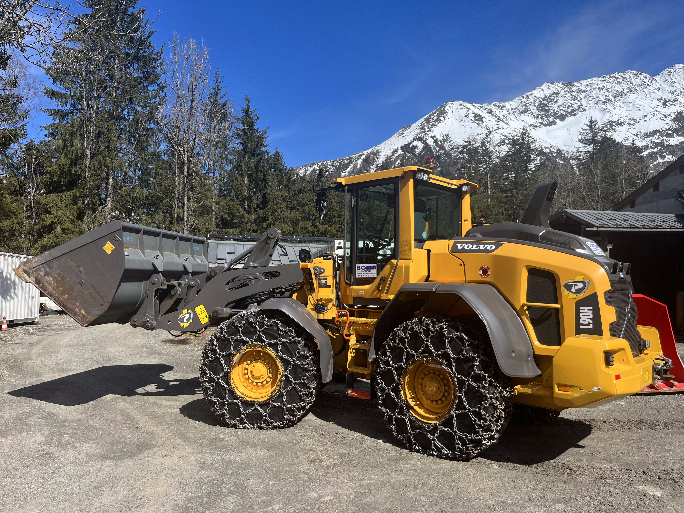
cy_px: 256
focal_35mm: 26
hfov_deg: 67.3
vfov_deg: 53.1
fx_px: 514
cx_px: 342
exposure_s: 1/3135
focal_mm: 5.1
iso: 50
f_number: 1.6
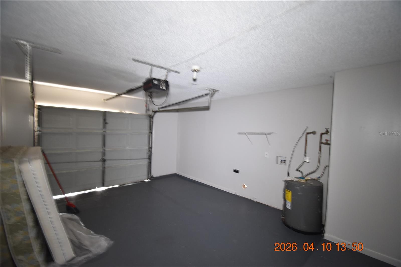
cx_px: 200
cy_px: 134
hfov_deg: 100.4
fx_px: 167
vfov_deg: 77.3
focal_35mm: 15
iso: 800
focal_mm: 10
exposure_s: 1/8
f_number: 3.5
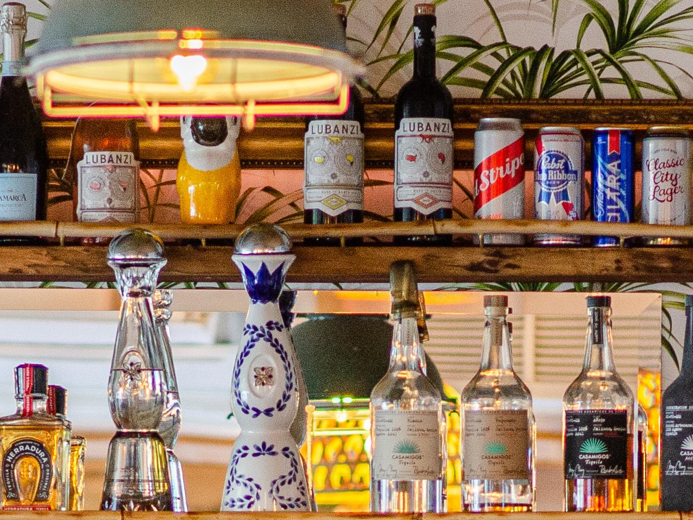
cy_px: 758
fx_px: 8422
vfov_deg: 3.5
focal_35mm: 421
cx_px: 445
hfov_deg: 4.7
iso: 500
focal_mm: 85
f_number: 2.5
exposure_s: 1/160
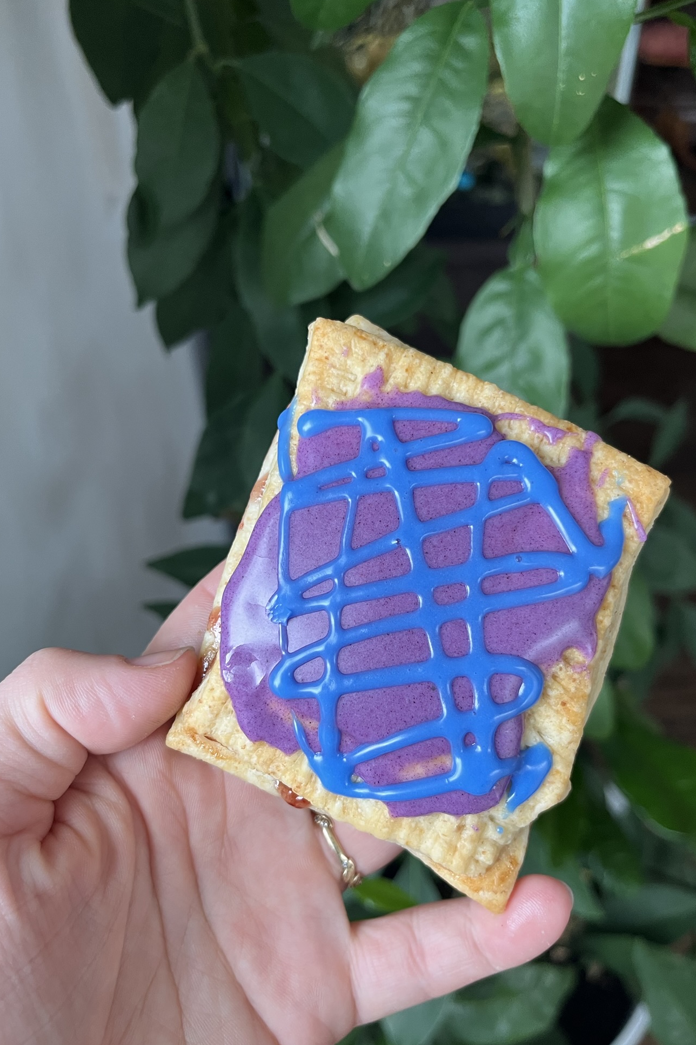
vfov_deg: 65.5
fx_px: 812
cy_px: 538
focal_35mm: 28
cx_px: 381
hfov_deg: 46.3
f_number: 1.6
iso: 125
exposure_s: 1/60
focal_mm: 5.1
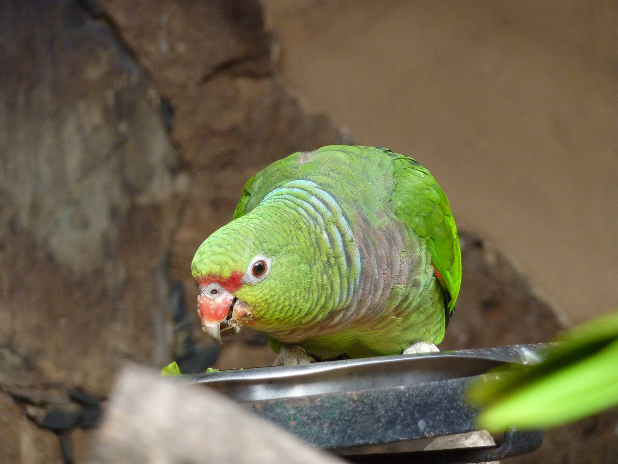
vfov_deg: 5.0
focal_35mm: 300
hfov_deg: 6.6
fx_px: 5356
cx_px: 309
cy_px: 232
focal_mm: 49.2
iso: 400
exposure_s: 1/100
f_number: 4.9
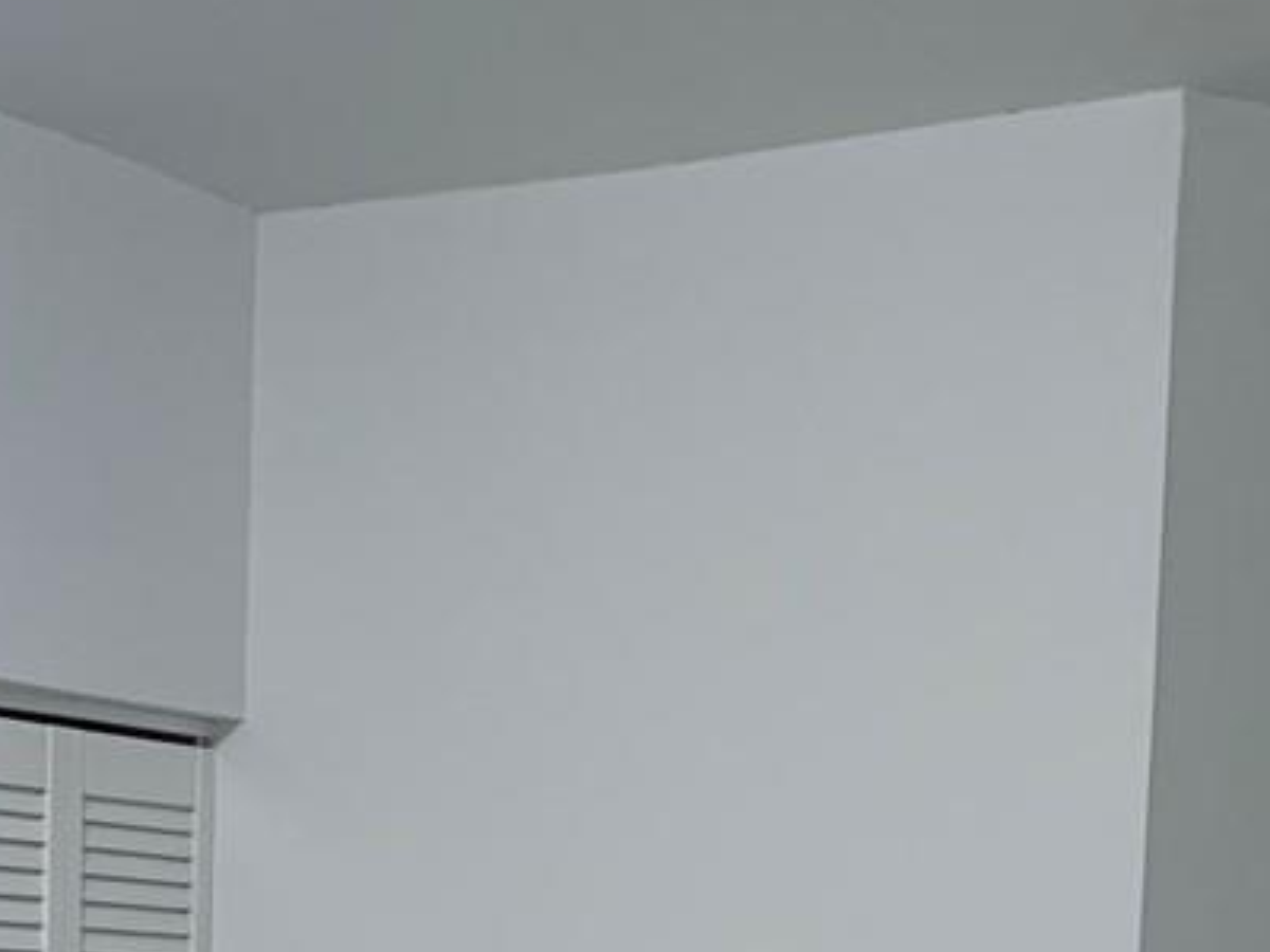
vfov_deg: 13.3
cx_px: -41
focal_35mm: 104
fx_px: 3816
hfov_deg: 18.3
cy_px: 1498
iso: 200
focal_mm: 4.25
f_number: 1.8
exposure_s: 1/60
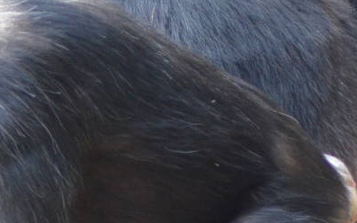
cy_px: 202
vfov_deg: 1.3
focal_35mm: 1046
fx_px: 10176
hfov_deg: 2.0
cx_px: -82
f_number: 4.5
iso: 1800
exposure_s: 1/500
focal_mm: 170
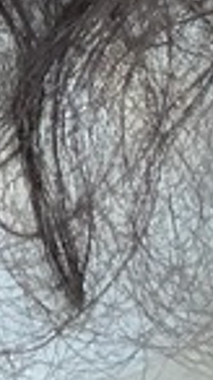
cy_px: -721
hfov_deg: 5.1
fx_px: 2312
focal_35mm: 230
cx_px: -335
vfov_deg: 8.1
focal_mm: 2.69
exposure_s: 1/44
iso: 320
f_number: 1.9
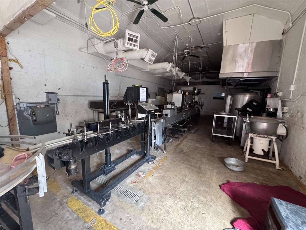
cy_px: 115
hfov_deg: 102.1
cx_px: 153
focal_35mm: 14
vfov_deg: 85.7
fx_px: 124
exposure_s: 1/60
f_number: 2.2
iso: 640
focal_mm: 2.22
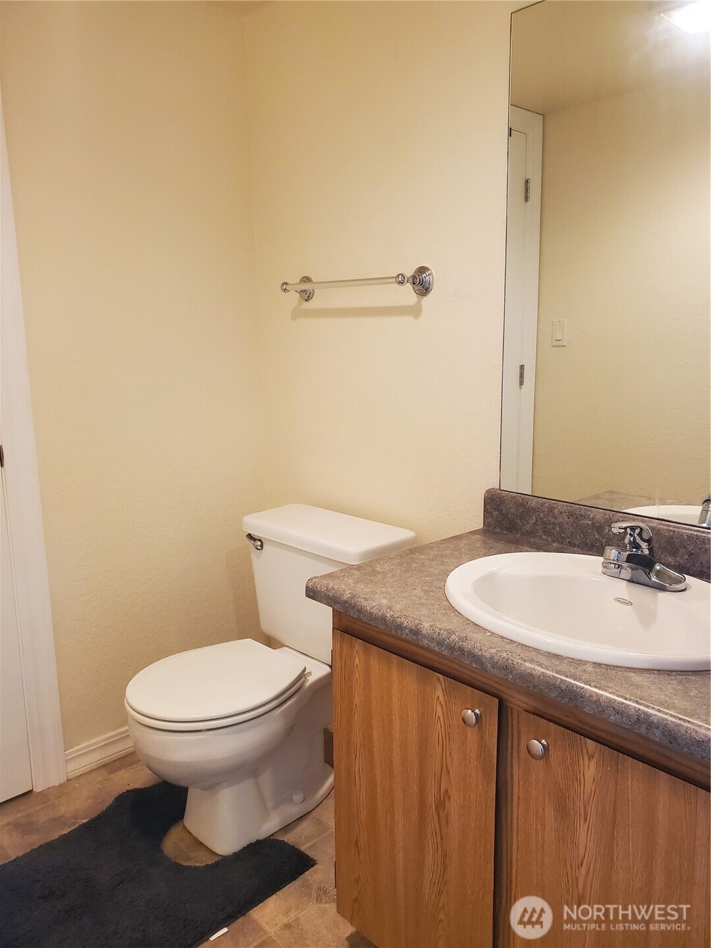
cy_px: 474
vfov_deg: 67.3
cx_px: 356
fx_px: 712
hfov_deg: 53.1
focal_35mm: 26
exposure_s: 1/60
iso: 200
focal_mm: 4.3
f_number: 2.4
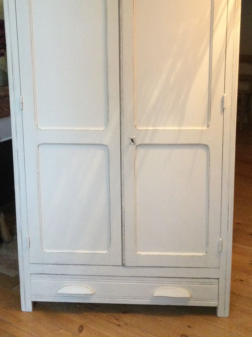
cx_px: 105
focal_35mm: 46
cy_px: 110
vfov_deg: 40.7
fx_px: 446
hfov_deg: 31.5
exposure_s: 1/17
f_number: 2.4
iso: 200
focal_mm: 3.3
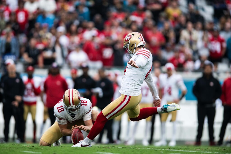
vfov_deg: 3.4
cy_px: 77
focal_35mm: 400
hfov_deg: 5.2
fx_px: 2567
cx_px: 116
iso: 1250
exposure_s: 1/5000
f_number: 2.8
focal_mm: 400
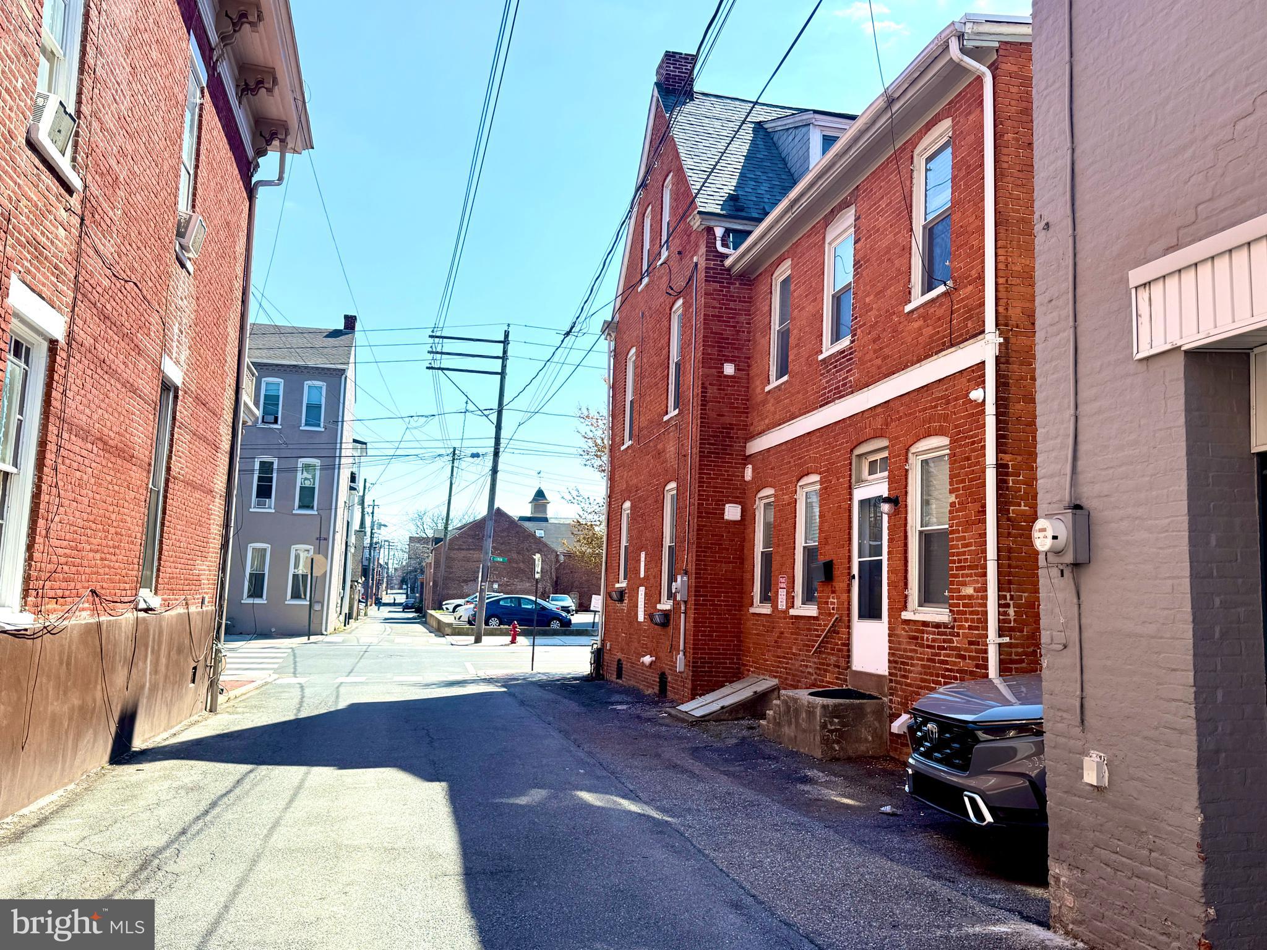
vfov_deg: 56.8
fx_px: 878
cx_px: 634
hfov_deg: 71.6
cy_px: 475
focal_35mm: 24
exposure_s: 1/2604
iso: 80
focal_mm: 6.76
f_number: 1.78
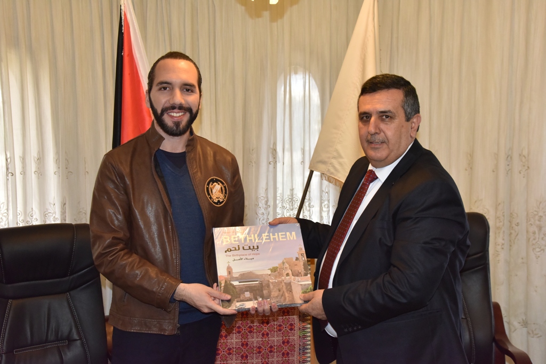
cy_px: 182
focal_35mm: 44
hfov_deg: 44.5
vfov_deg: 30.5
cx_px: 273
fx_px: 667
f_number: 8
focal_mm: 44
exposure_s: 1/250
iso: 2500
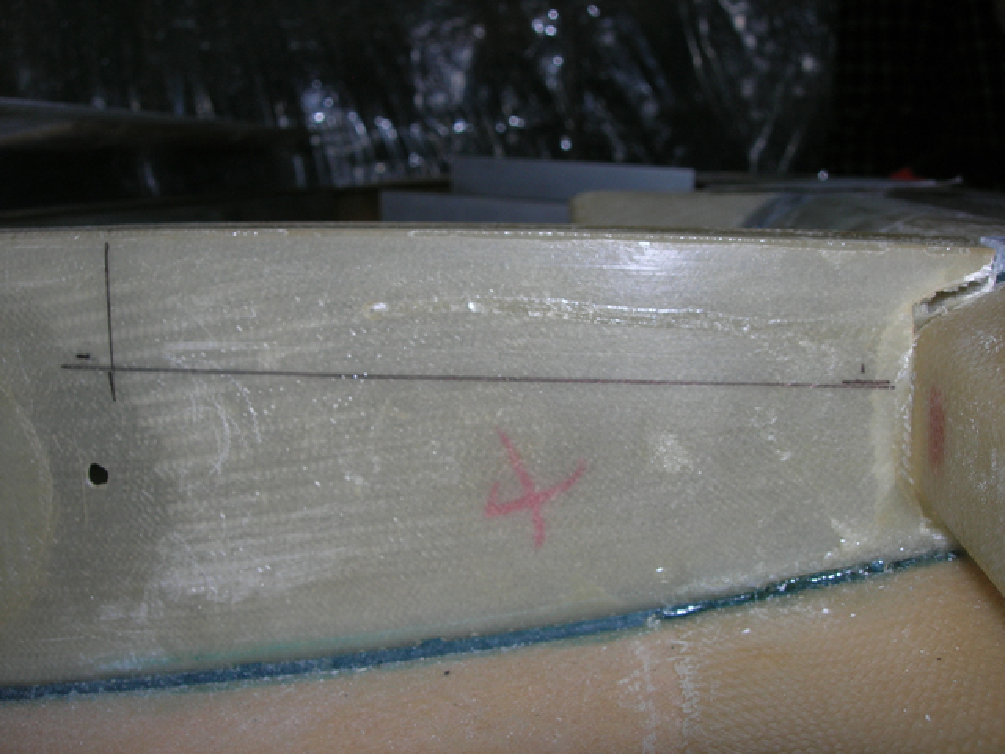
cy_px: 377
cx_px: 502
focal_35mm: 38
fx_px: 1103
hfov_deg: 49.0
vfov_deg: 37.7
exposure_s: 1/60.1
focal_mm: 7.8
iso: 64
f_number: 4.8
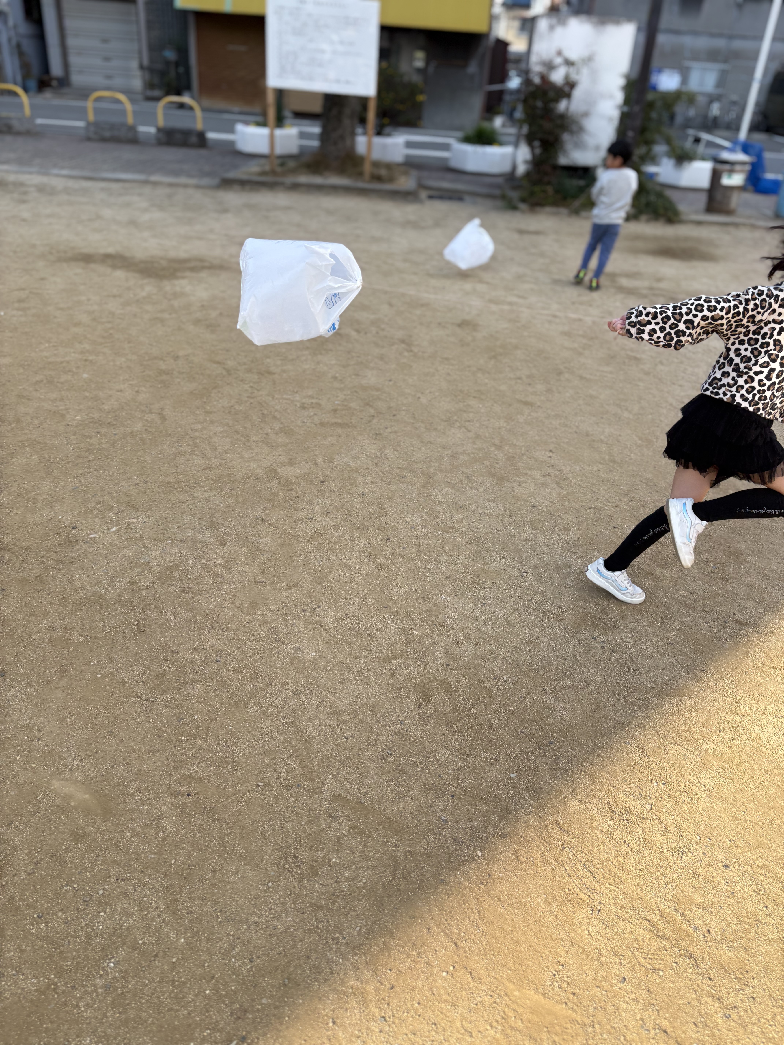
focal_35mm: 26
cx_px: 392
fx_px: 785
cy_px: 522
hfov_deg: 53.1
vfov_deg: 67.3
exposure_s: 1/654
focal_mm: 5.96
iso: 50
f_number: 1.6
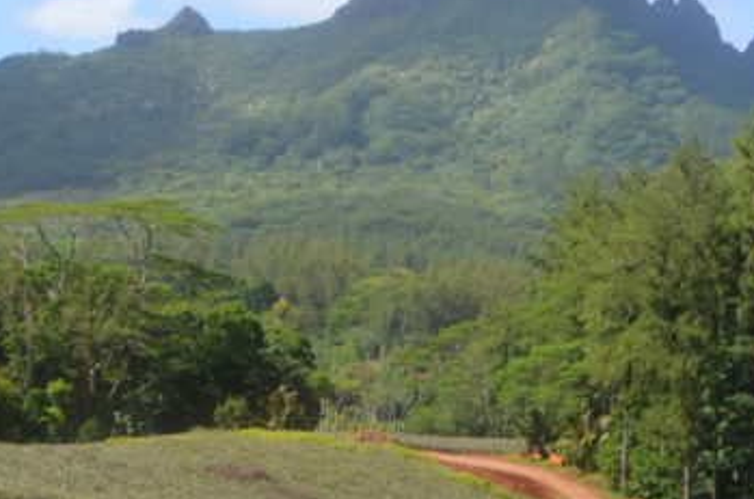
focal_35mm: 88
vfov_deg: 15.4
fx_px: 1839
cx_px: 473
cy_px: 179
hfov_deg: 23.1
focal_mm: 20
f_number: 9
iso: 100
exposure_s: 1/200
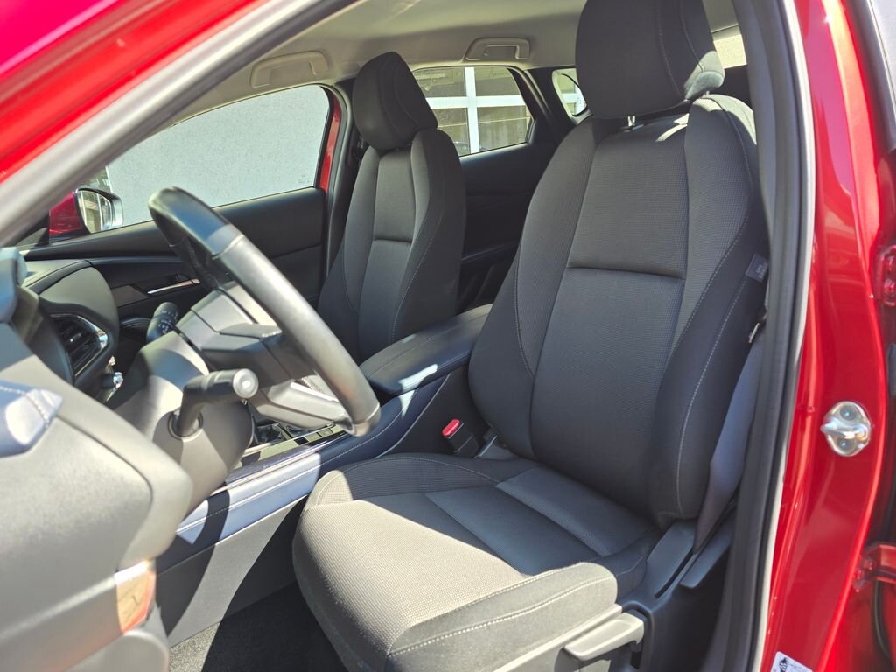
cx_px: 448
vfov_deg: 58.9
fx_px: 595
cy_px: 336
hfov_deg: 73.9
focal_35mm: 23
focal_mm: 6.3
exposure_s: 1/180
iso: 40
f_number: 1.7
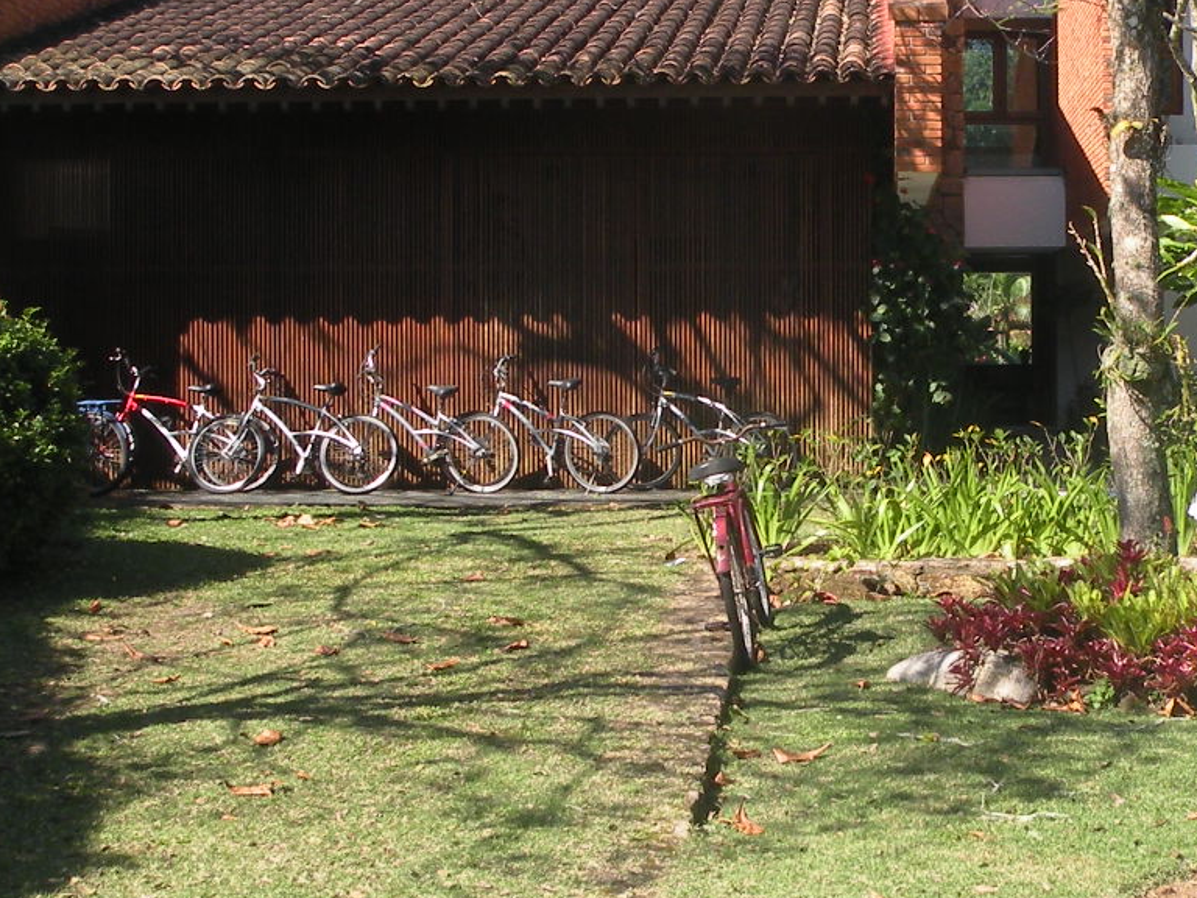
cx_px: 859
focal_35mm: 72
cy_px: 309
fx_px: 2490
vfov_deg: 20.4
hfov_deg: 26.8
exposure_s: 1/152
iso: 64
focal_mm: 4.7
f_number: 5
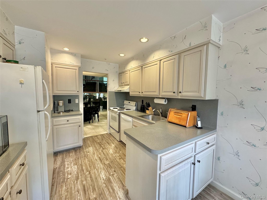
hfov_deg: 102.1
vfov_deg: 85.7
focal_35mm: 14
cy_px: 100
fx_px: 108
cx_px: 134
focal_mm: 2.22
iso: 250
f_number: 2.2
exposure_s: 1/60
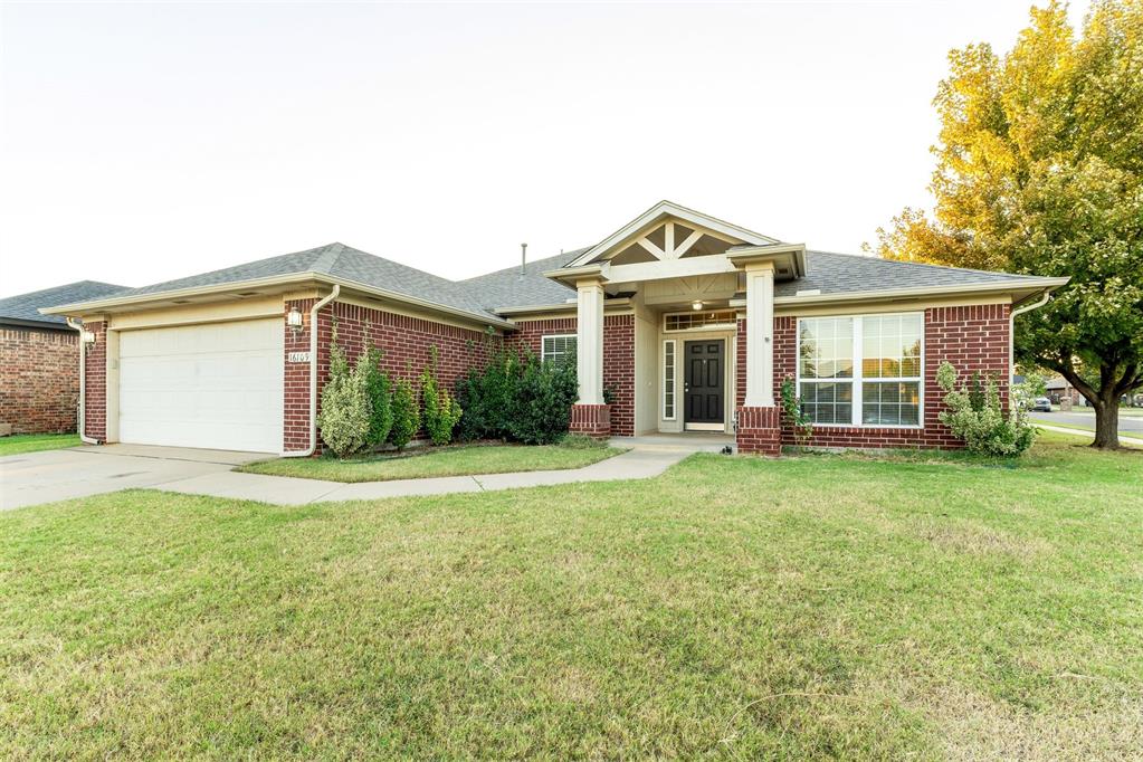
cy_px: 381
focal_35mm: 17
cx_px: 572
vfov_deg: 71.6
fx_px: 529
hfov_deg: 94.5
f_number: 8
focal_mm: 11.1
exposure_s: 1/15
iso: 100
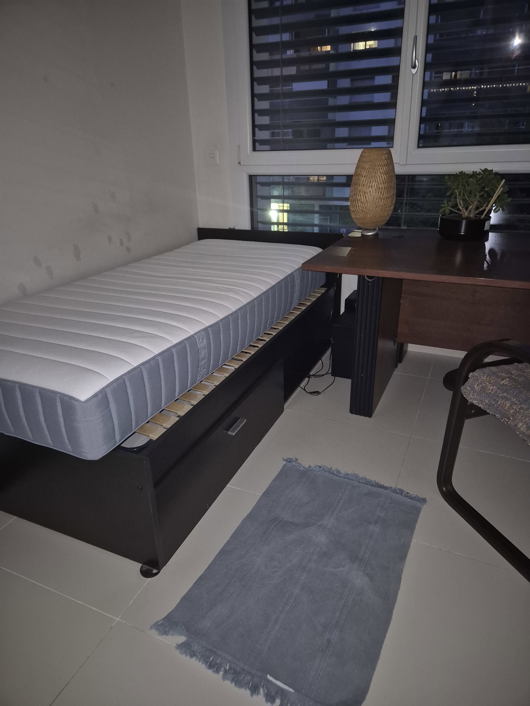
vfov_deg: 73.9
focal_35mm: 23
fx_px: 469
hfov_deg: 58.9
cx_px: 265
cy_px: 353
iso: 800
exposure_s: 1/8
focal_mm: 5.4
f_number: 1.8
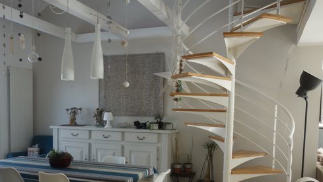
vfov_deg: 32.4
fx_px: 308
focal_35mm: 36
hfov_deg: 55.3
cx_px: 158
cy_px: 130
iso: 125
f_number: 3.2
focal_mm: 10.4
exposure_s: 1/100
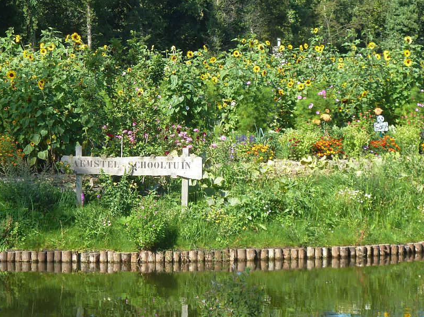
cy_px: 158
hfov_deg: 14.0
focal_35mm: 141
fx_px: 1727
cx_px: 163
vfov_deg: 10.5
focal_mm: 18.2
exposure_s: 1/160
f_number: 4.4
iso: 80
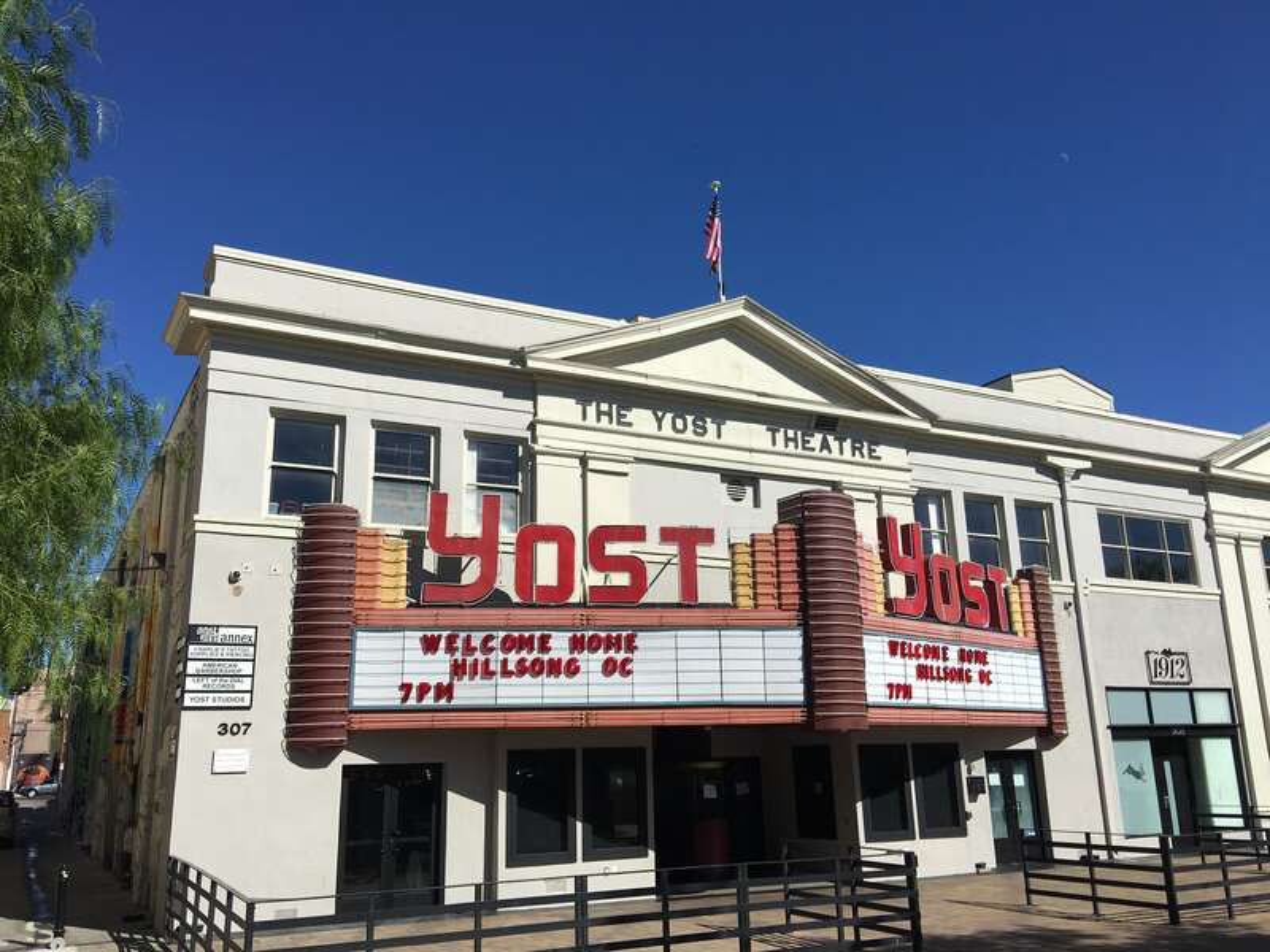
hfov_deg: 61.7
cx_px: 635
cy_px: 476
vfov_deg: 48.2
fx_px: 1064
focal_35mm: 29
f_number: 2.2
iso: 25
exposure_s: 1/3497
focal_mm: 4.15
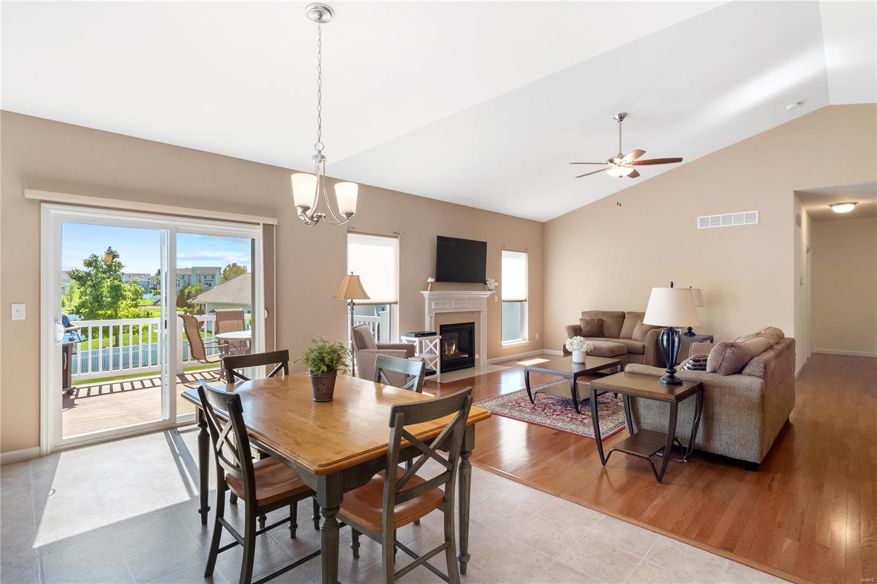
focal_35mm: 16
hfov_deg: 96.7
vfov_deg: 73.7
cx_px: 438
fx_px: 390
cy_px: 292
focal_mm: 8
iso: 400
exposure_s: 1/13
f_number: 8
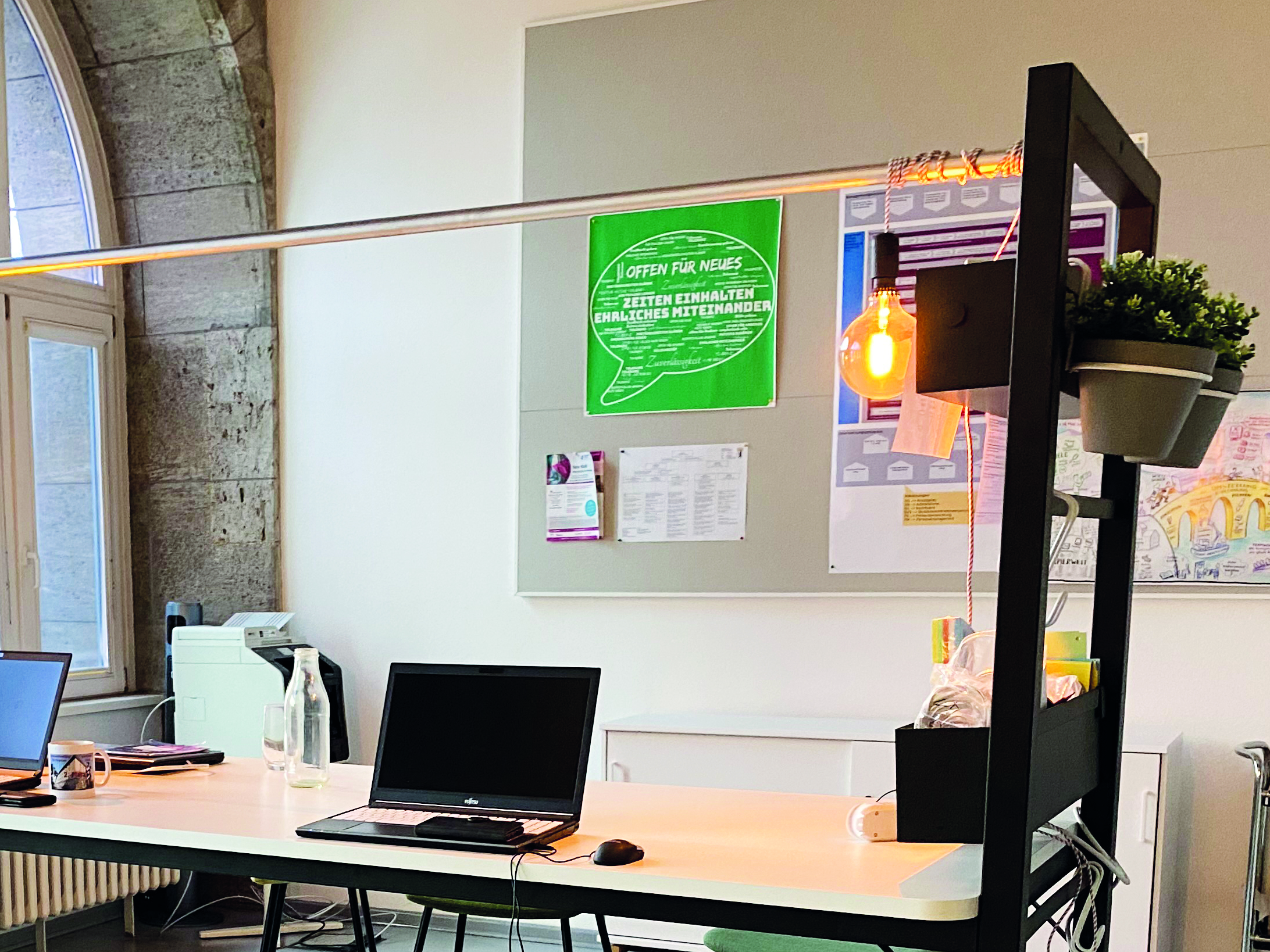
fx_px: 1761
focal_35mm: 48
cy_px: 852
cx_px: 353
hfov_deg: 38.8
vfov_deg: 29.1
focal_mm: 4.25
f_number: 1.8
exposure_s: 1/50
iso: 250
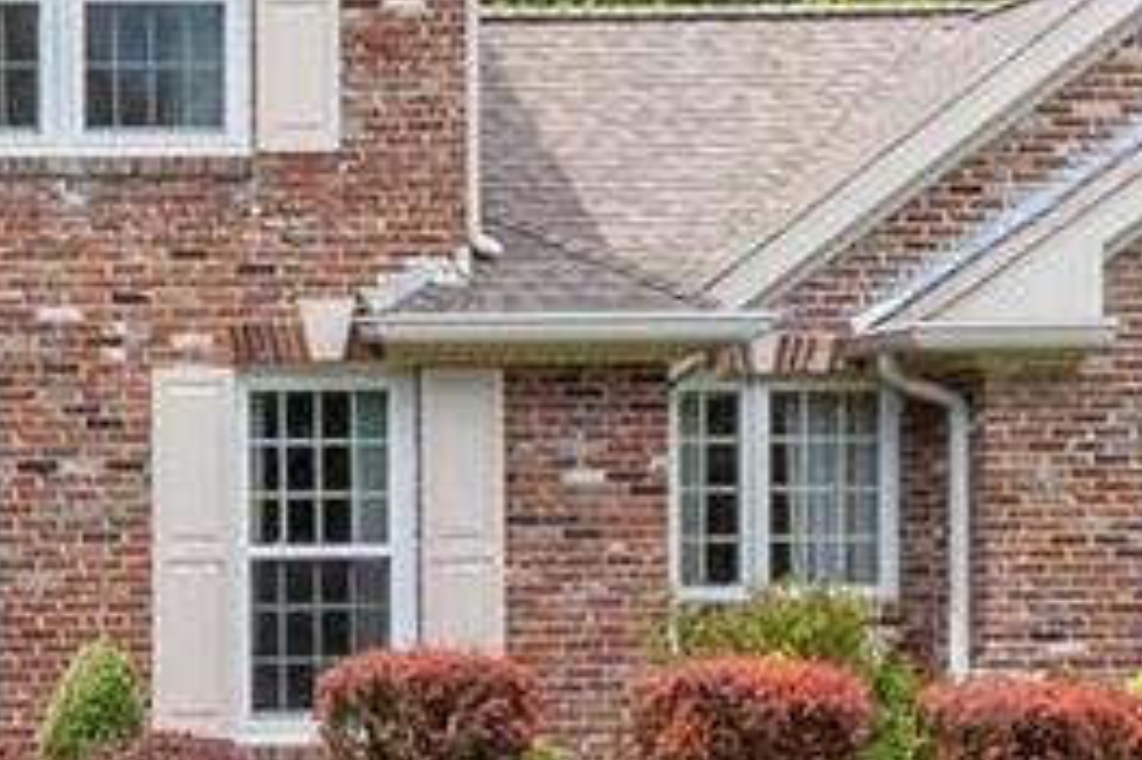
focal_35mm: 146
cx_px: -881
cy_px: 816
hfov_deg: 12.8
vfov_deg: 9.3
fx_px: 4628
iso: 400
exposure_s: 1/640
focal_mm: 12
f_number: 8
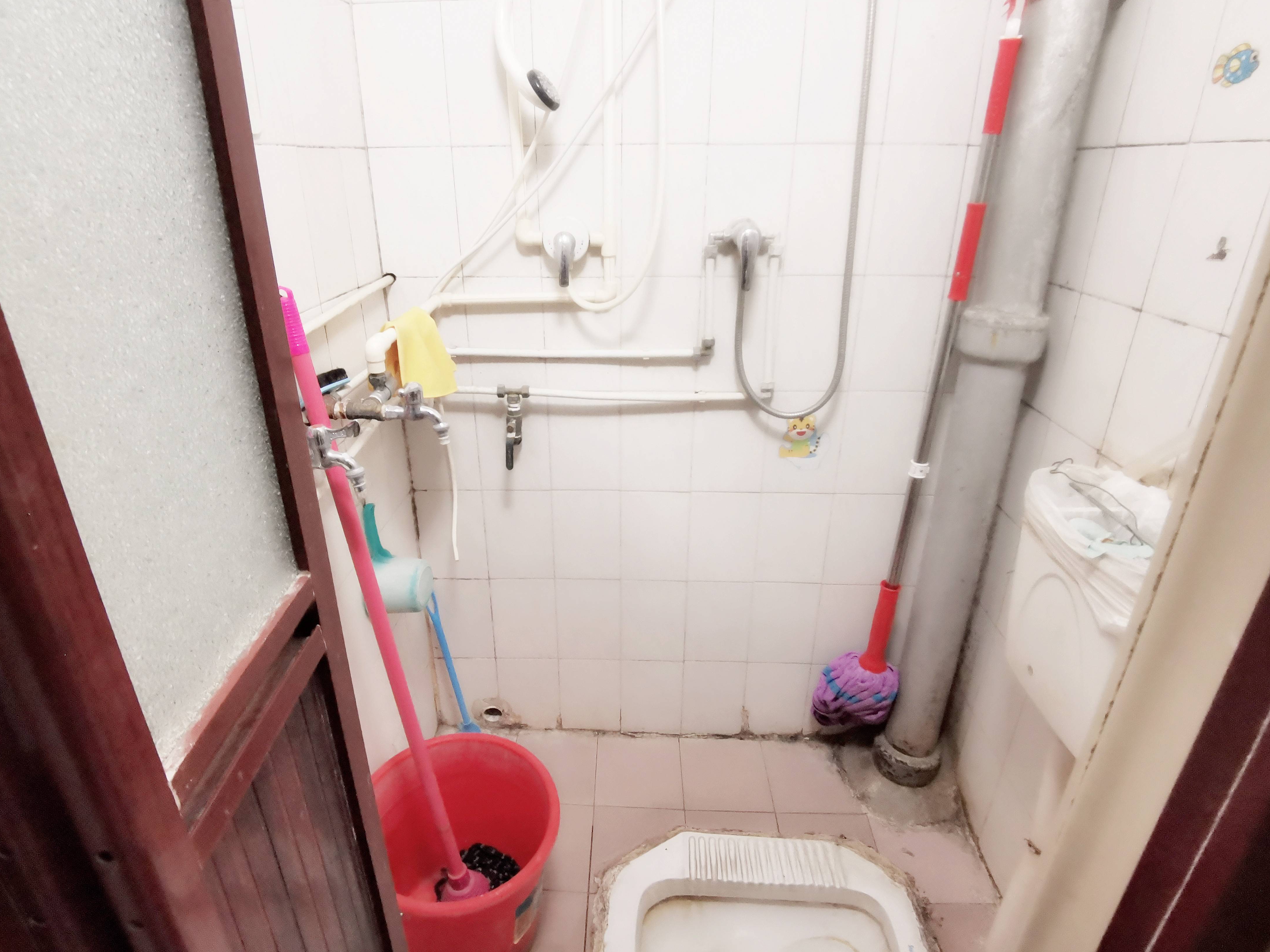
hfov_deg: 87.7
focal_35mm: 18
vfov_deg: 71.5
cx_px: 604
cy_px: 450
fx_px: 660
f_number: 2.2
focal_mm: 2.26
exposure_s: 1/20
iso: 640
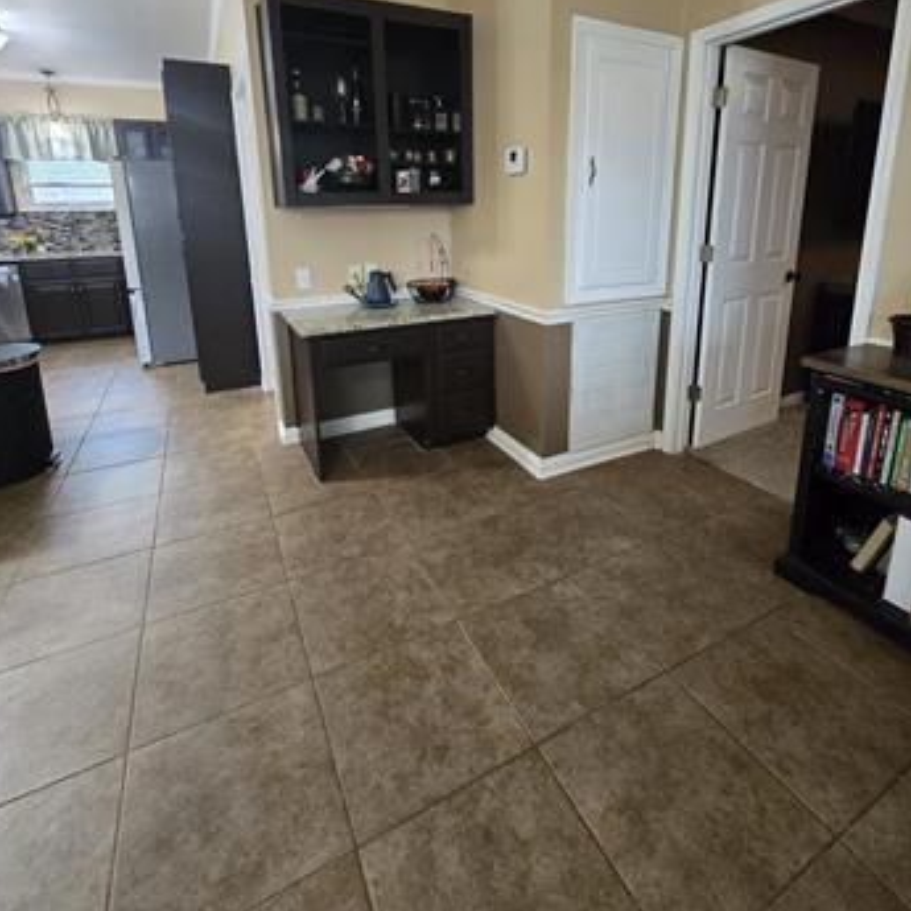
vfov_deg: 85.2
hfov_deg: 87.4
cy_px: 325
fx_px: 476
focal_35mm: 16
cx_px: 462
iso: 1000
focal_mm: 2.2
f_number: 2.2
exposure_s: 1/60
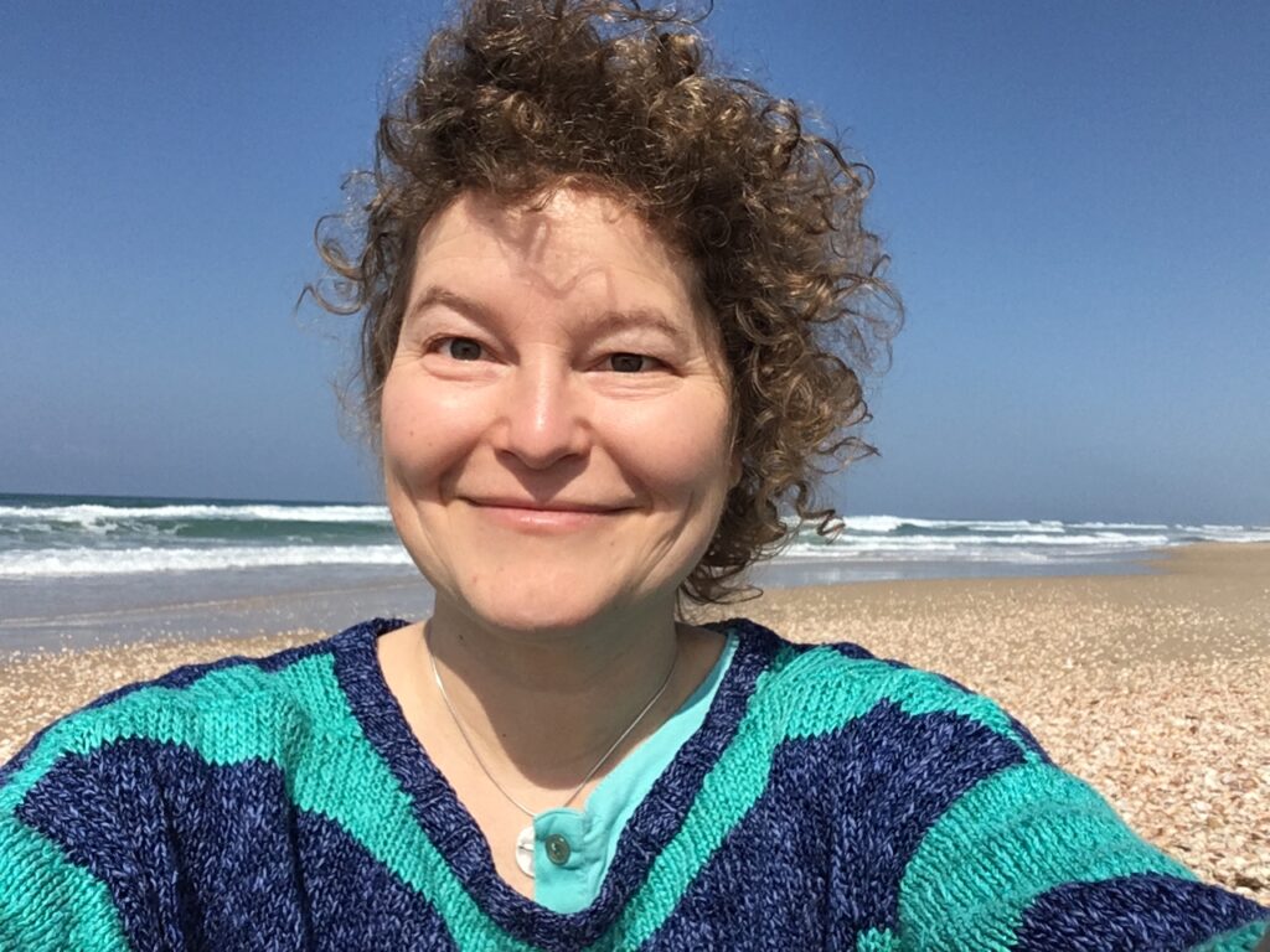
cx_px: 635
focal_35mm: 31
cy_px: 476
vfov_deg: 45.4
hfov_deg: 58.4
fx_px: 1137
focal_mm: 2.15
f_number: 2.4
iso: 50
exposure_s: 1/3584
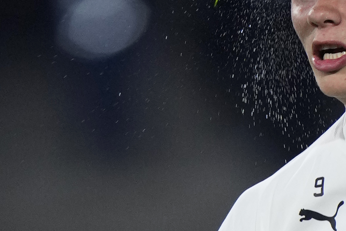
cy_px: -19
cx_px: 297
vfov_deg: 1.5
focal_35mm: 931
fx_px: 8948
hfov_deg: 2.2
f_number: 2.8
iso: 2000
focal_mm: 400
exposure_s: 1/2000
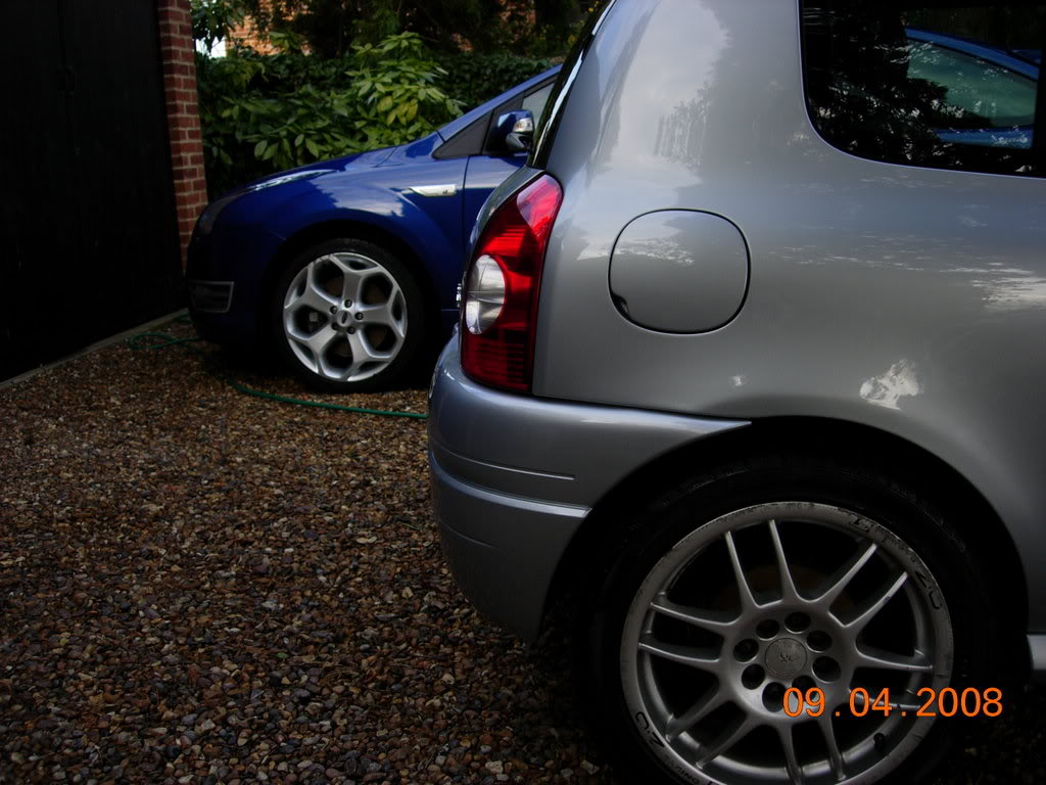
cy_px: 392
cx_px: 523
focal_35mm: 38
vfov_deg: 37.7
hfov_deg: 49.0
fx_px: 1148
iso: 64
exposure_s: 1/186
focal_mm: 7.8
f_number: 2.8
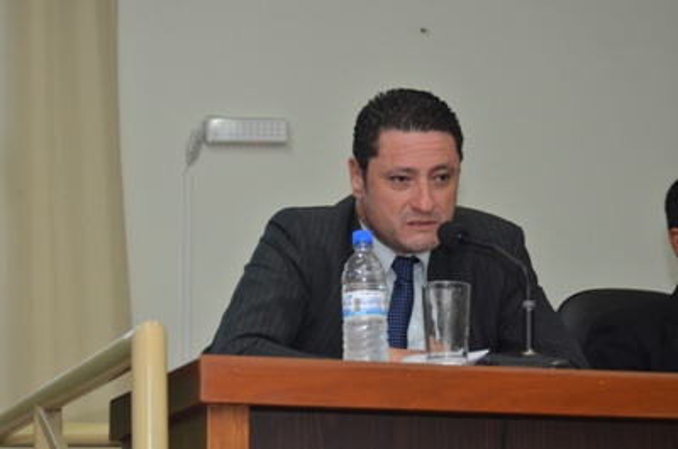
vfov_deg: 10.1
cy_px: 224
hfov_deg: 15.2
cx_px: 339
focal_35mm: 135
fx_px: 2537
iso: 800
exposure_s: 1/60
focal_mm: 90
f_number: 5.6
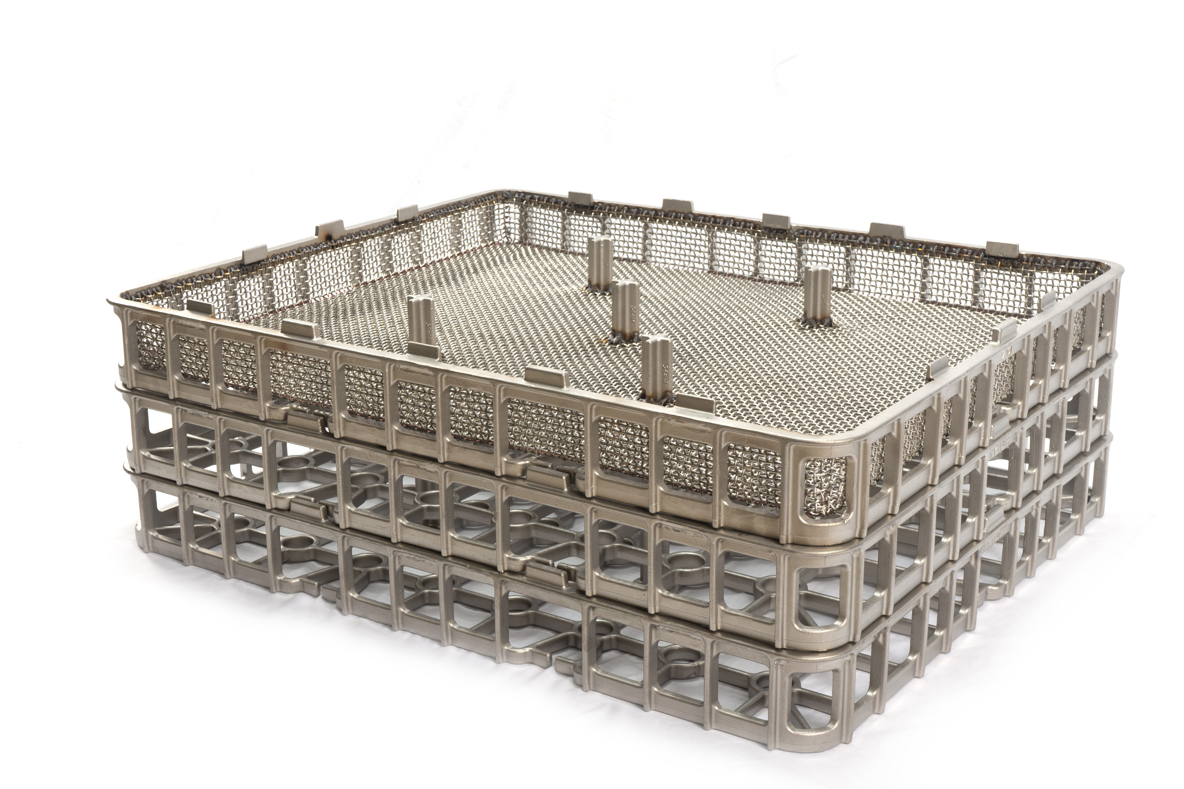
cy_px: 394
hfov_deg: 38.9
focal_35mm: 51
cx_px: 592
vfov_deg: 26.5
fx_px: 1677
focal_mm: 51
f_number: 13
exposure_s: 1/125
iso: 100
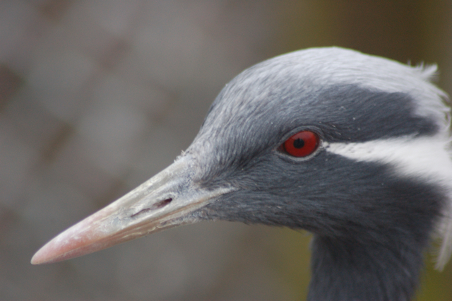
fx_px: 5647
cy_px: 150
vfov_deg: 3.1
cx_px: 226
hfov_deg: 4.6
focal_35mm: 450
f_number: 5.6
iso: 800
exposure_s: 1/160
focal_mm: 300
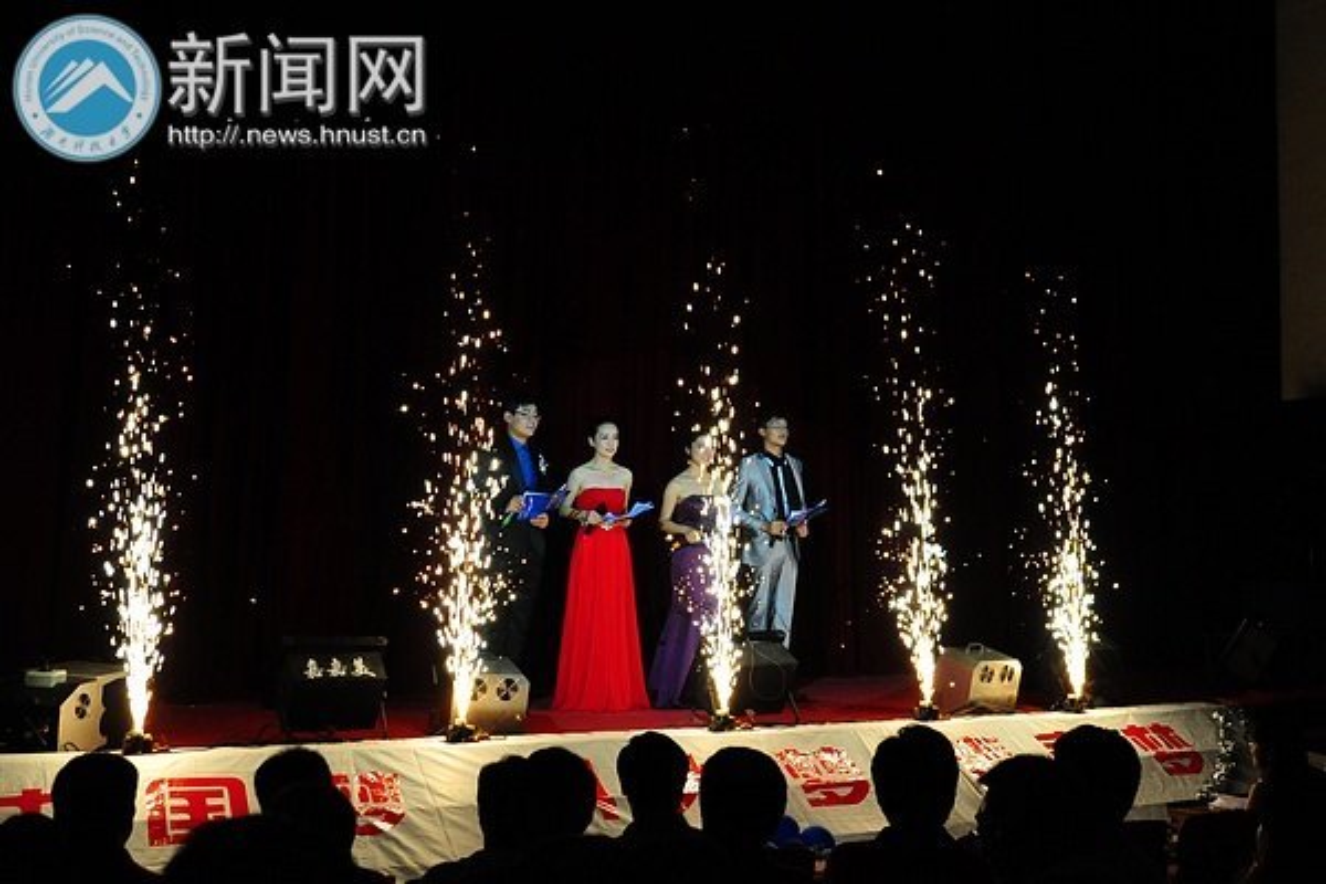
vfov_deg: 37.9
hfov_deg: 54.4
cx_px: 663
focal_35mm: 35
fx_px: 1289
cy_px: 442
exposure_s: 1/200
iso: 4000
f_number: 5.6
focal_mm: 35
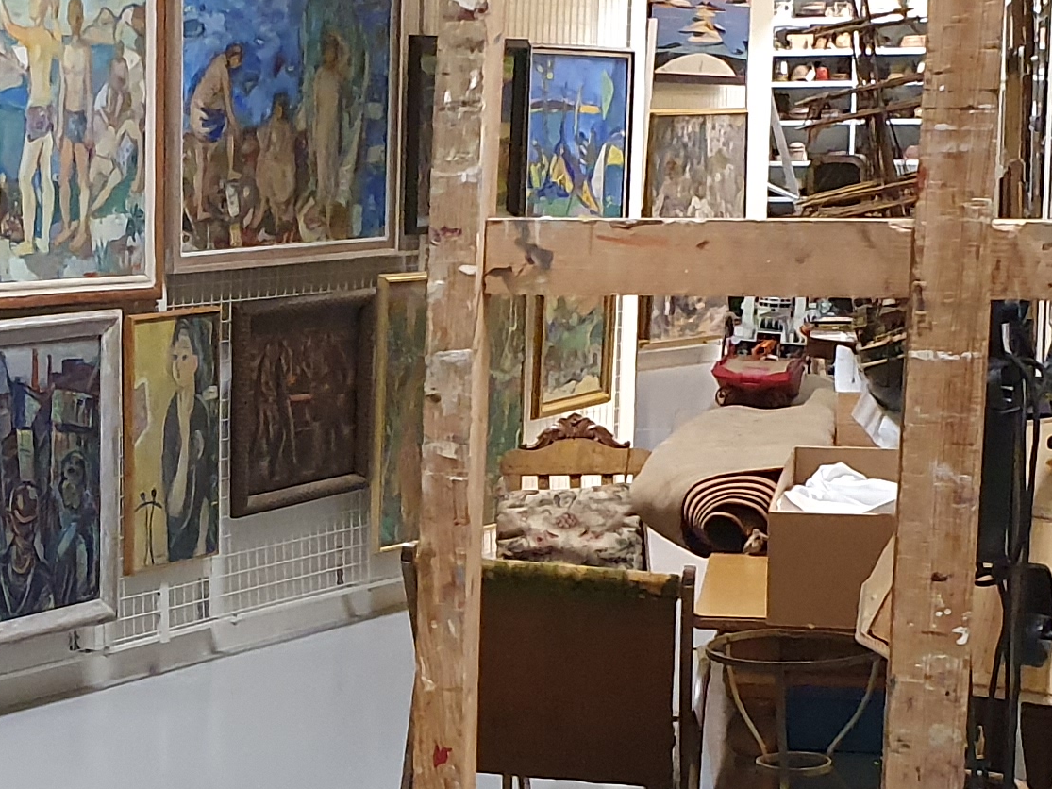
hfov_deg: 20.5
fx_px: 2856
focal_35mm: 94
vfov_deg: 15.7
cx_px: 107
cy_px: 566
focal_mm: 4.32
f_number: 2.4
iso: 500
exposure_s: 1/50
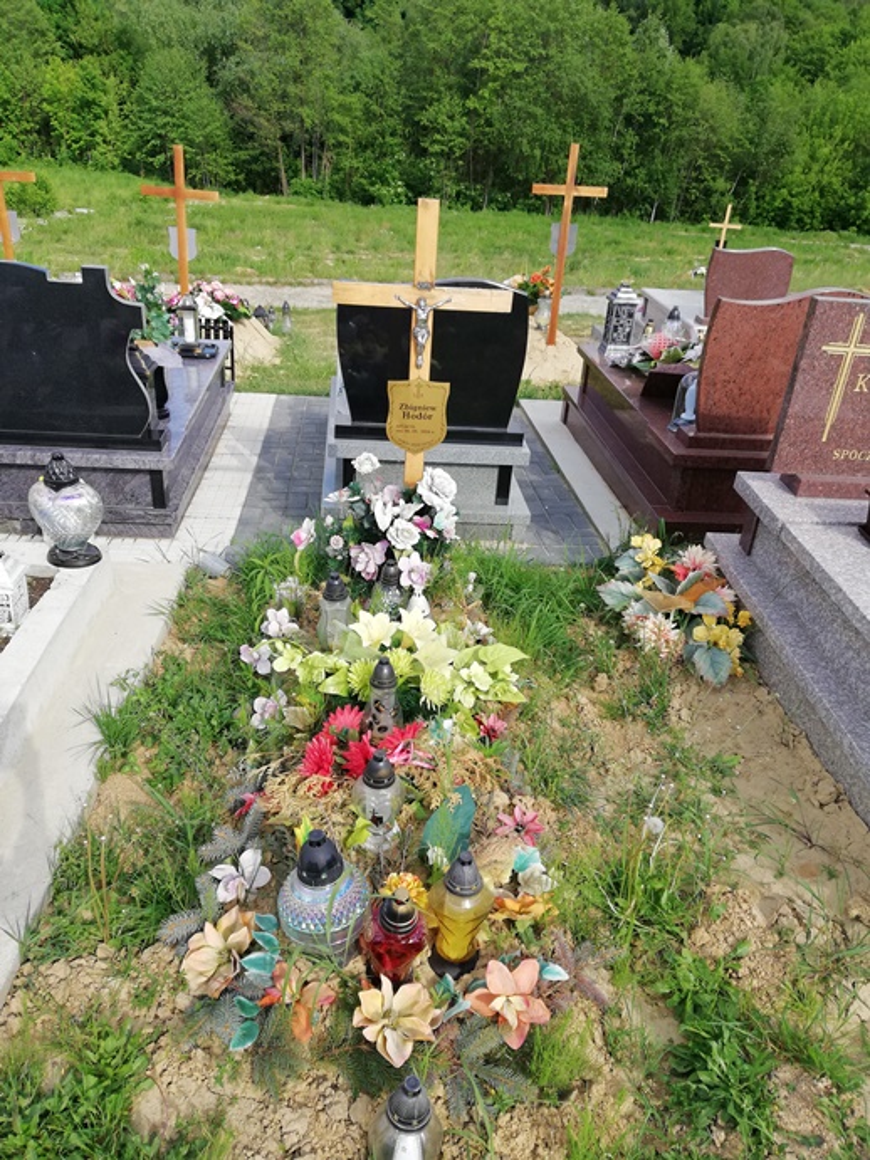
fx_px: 905
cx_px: 435
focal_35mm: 27
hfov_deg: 51.3
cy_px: 580
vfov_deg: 65.3
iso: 50
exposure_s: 1/479
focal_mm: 3.81
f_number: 2.2
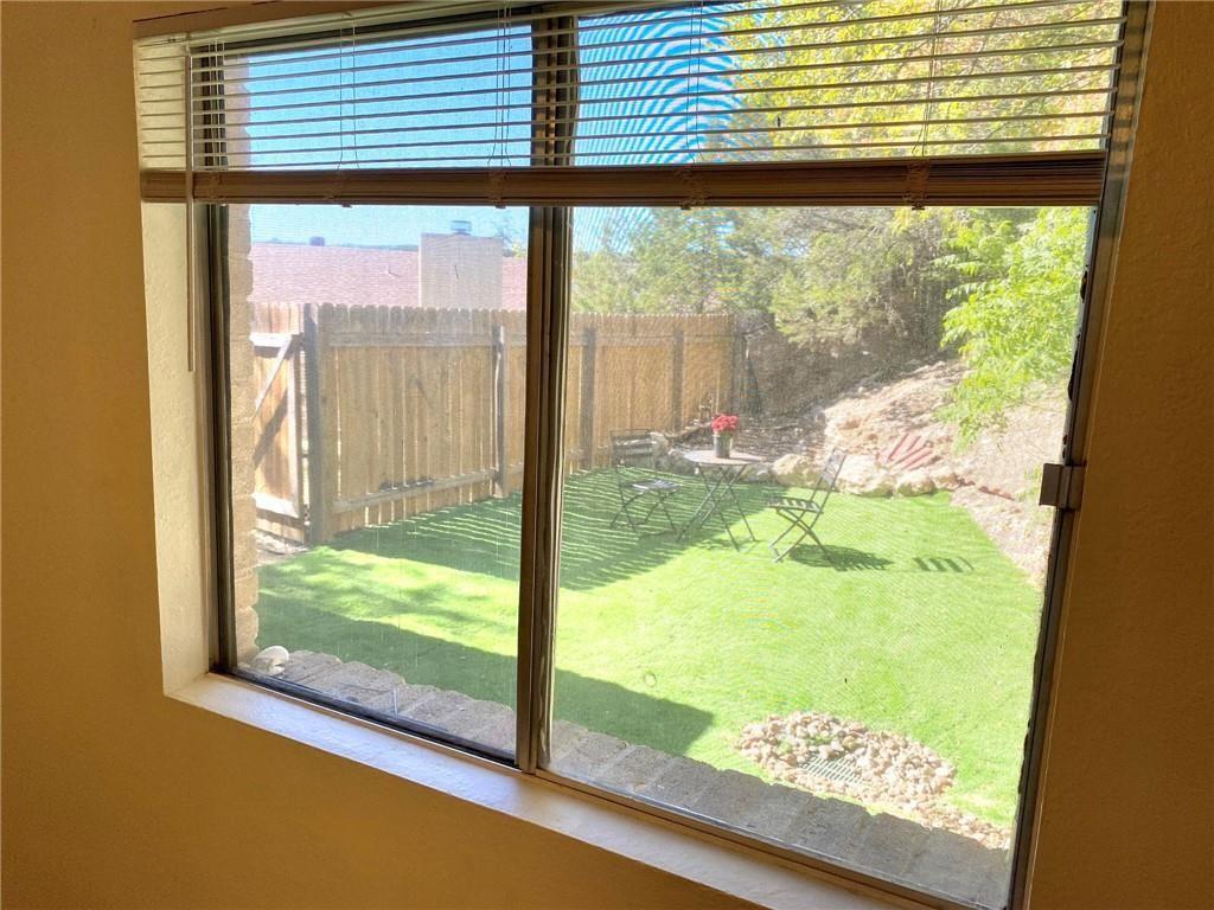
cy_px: 455
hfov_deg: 67.3
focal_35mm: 26
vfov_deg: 53.1
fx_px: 912
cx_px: 607
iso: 32
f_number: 1.8
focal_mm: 4.25
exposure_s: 1/228
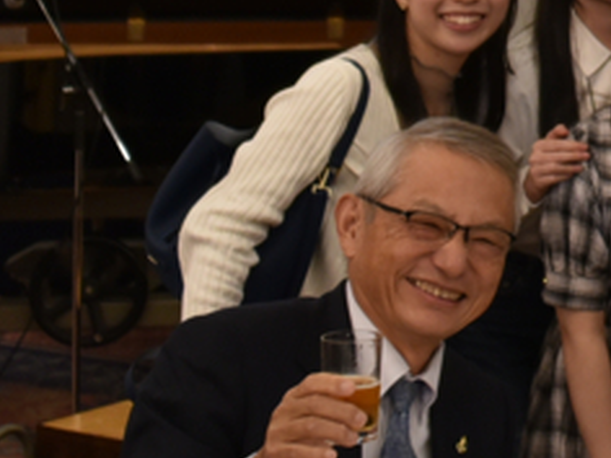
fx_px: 2418
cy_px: -274
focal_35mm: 137
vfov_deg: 10.4
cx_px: 1015
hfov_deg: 13.3
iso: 800
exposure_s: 1/50
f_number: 3.5
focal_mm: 28
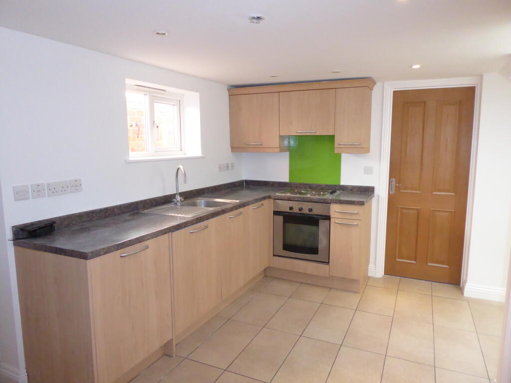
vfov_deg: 56.8
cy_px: 192
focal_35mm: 24
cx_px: 256
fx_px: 354
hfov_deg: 71.6
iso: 800
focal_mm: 4.3
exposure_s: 1/60
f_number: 3.3
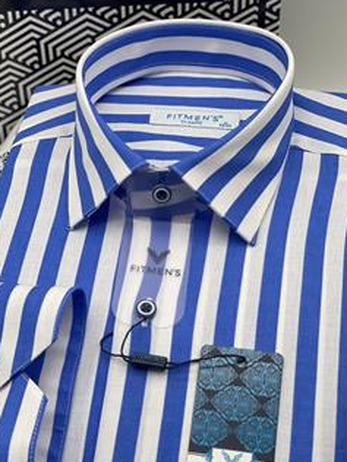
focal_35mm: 68
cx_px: 161
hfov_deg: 21.6
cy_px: 281
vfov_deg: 28.5
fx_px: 909
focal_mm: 6
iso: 25
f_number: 2
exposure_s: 1/122
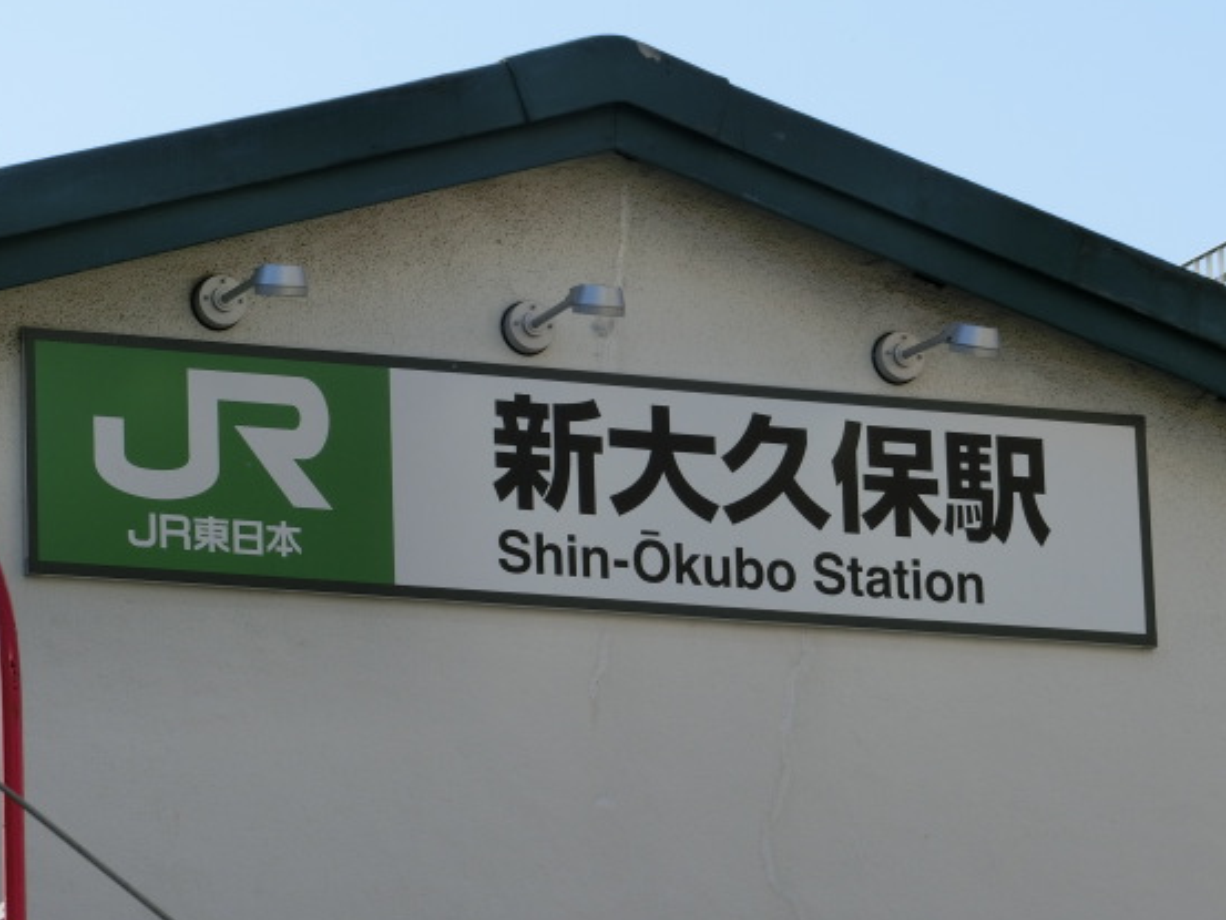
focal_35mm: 221
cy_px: 397
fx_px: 7829
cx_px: 623
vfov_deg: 6.7
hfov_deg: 9.0
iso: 80
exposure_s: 1/320
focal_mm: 34
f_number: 5.9
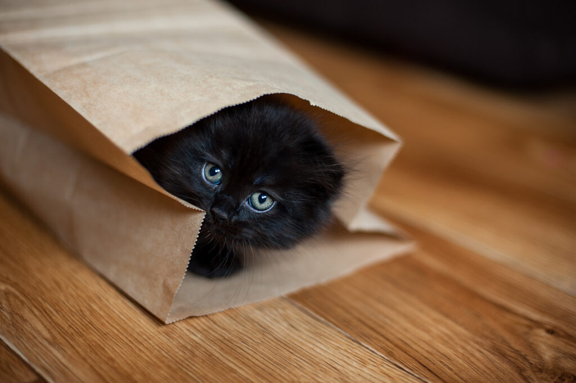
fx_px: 799
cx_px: 288
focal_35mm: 50
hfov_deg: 39.6
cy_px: 192
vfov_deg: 26.9
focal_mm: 50
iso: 400
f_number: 1.8
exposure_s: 1/160
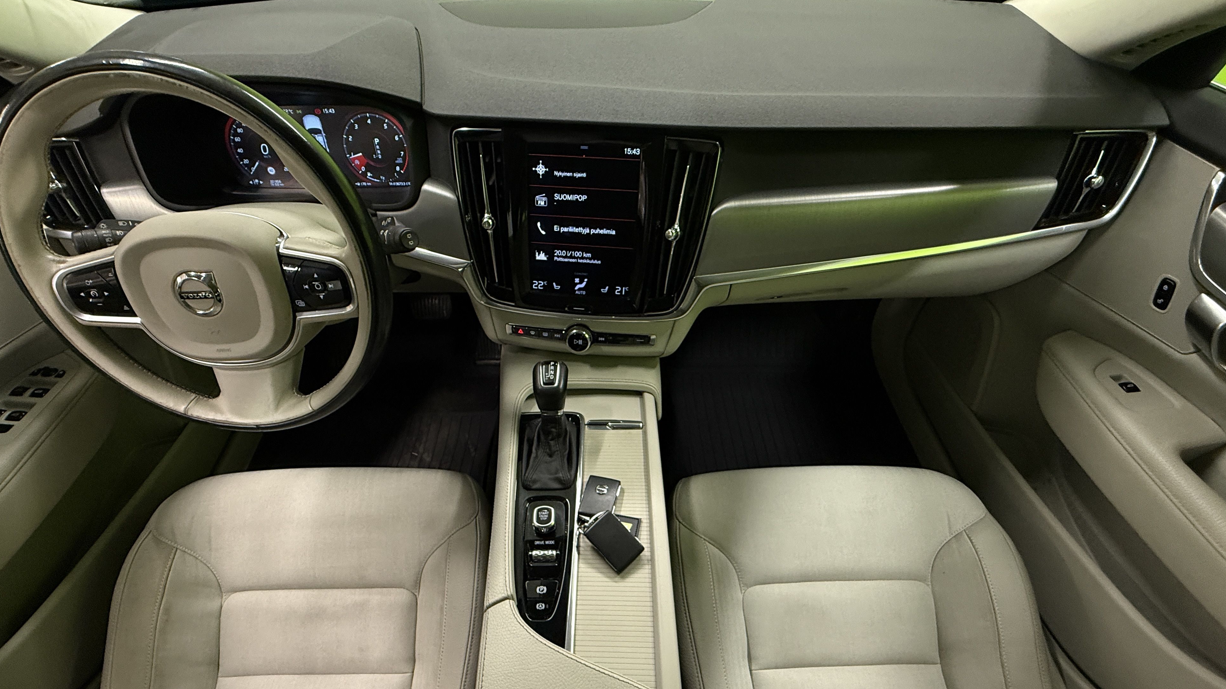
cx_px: 596
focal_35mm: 16
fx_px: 520
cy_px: 421
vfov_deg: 66.3
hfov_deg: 99.3
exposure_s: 1/50
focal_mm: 2.22
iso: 250
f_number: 2.2
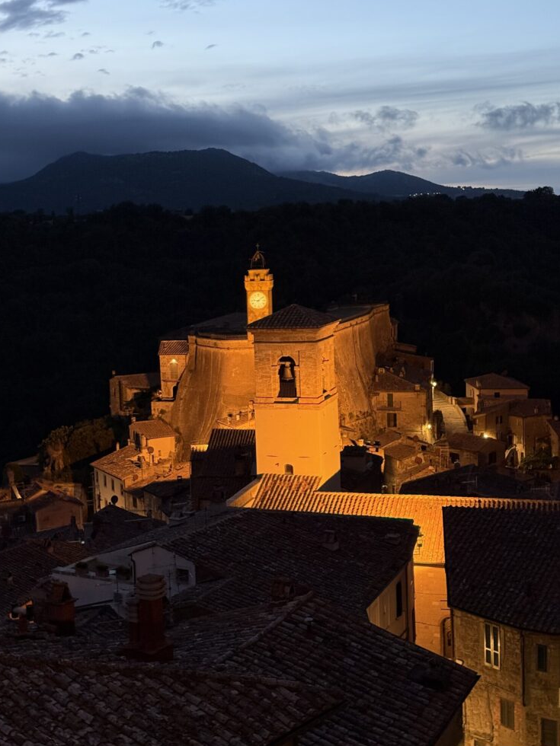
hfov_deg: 29.7
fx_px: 1057
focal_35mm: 49
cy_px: 380
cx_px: 276
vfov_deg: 38.9
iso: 500
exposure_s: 1/25
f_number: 1.78
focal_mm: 6.76
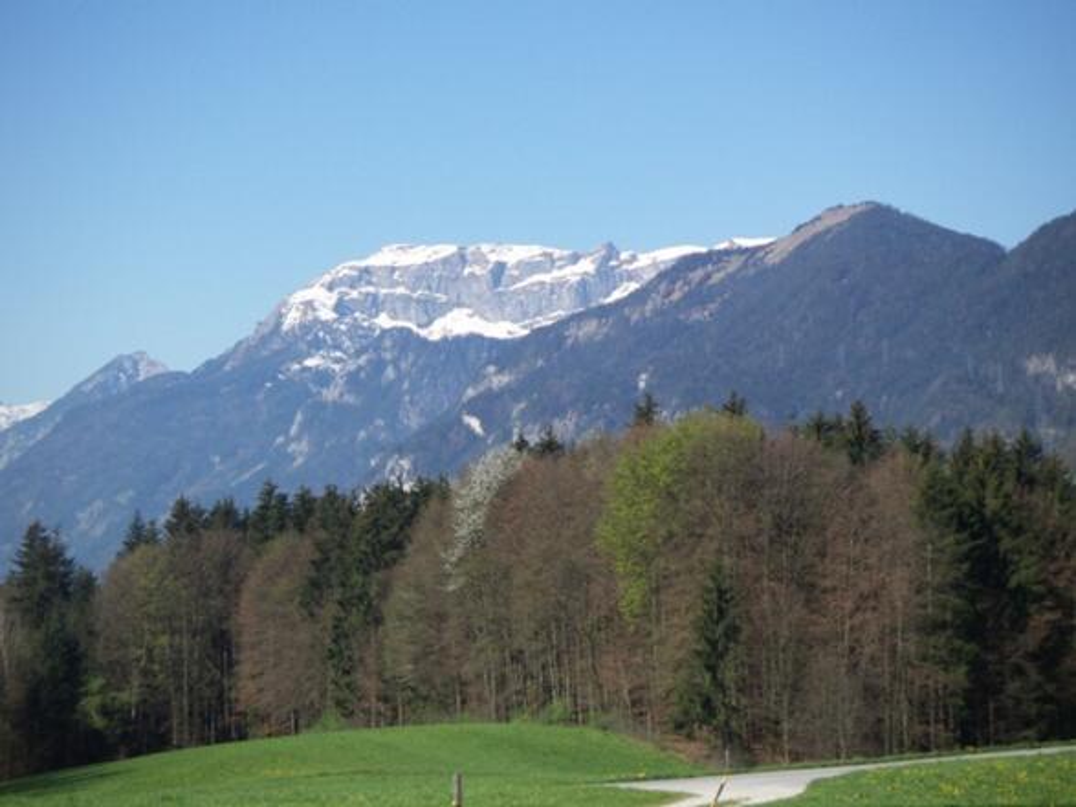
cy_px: 404
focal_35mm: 108
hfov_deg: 18.2
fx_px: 3356
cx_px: 538
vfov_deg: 13.7
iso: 50
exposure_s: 1/160
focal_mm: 14.1
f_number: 8
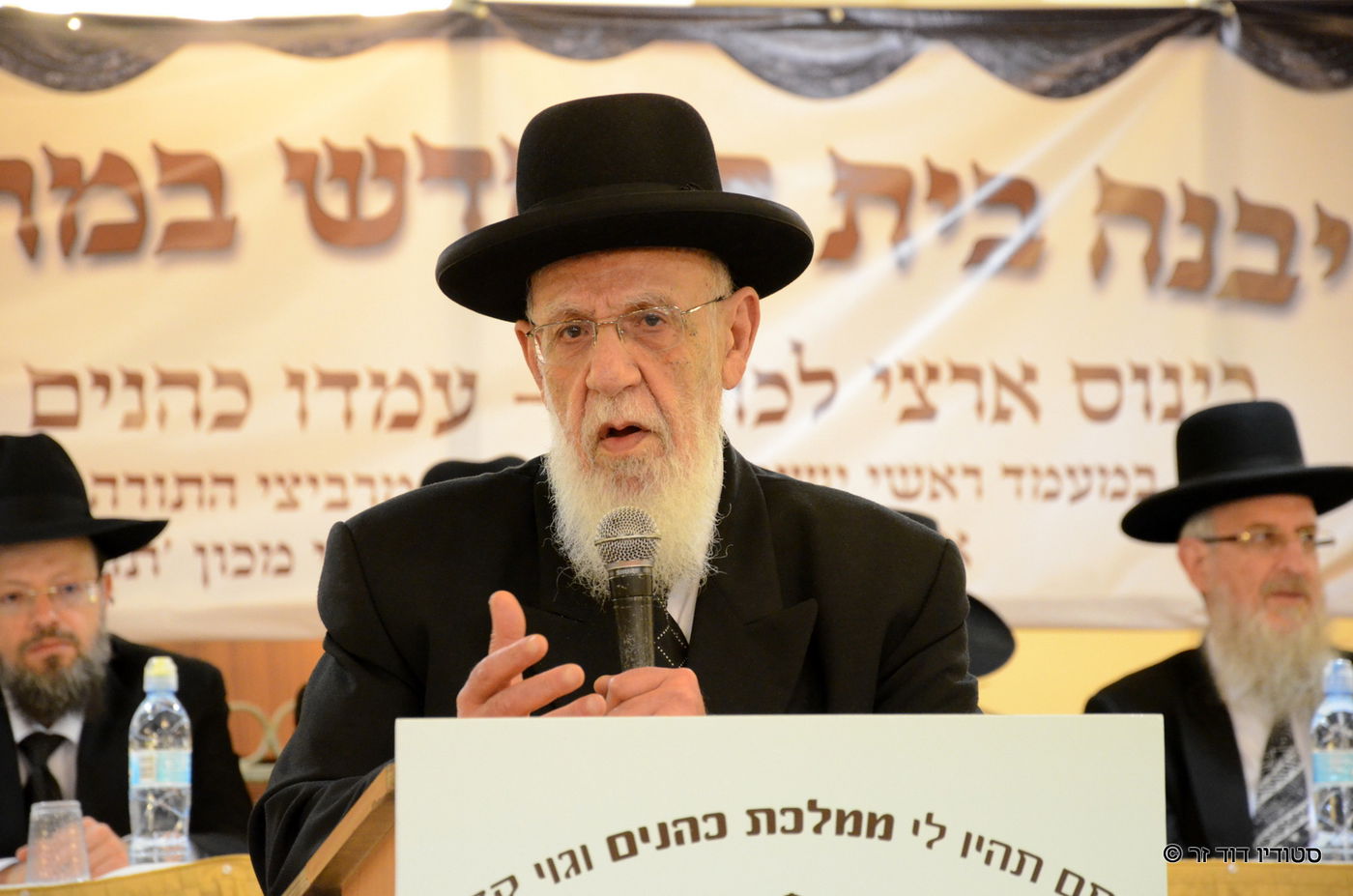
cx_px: 676
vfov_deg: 8.7
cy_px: 448
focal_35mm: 158
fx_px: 5907
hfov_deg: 13.1
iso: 3200
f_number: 5.6
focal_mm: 105
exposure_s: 1/80
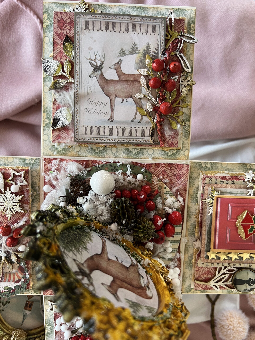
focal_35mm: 26
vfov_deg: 67.3
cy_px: 170
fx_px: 255
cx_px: 128
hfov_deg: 53.1
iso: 125
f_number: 1.5
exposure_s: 1/68
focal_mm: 5.7
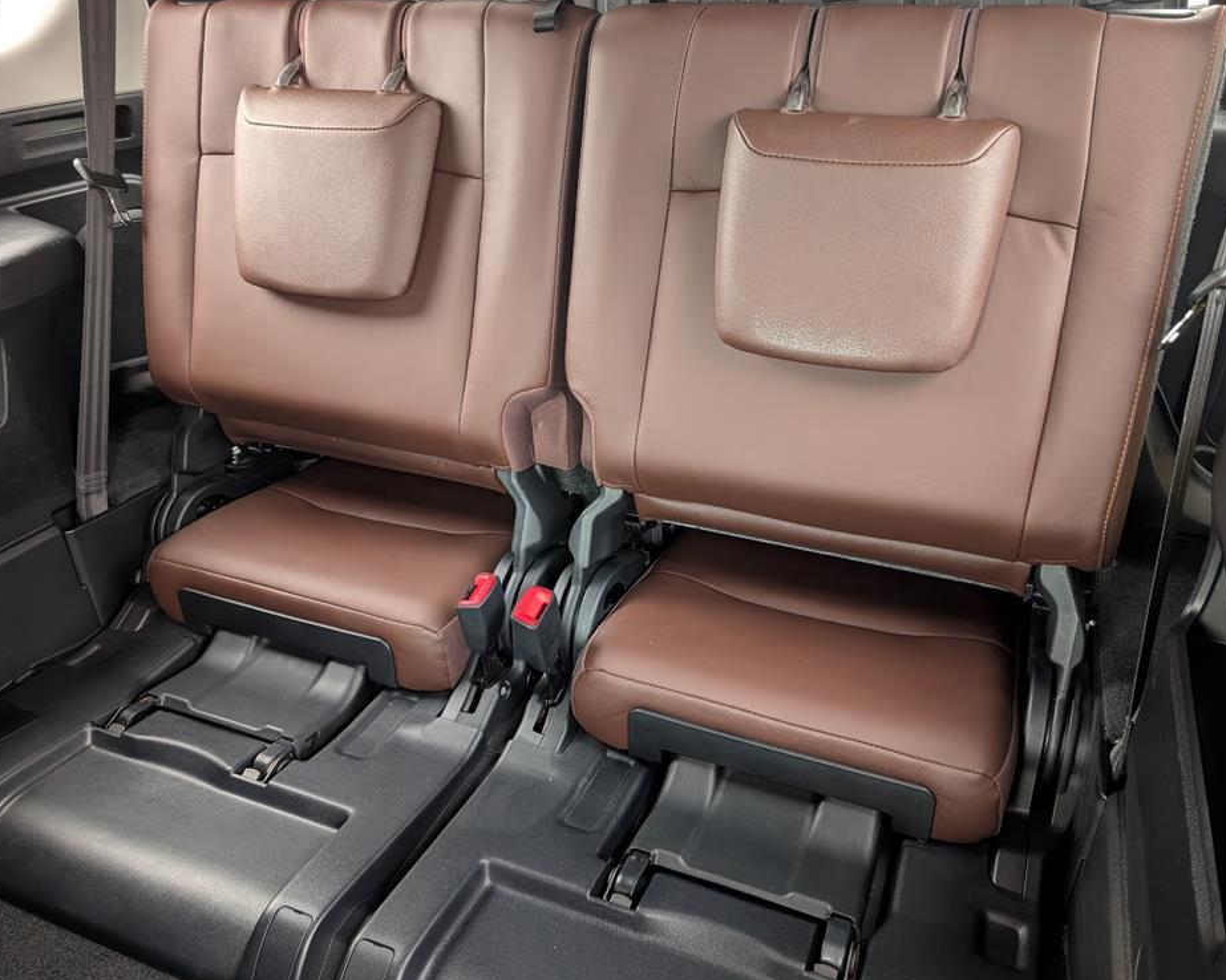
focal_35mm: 26
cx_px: 639
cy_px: 477
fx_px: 943
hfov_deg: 66.0
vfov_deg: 54.9
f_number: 1.68
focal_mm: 6.9
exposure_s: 1/49.3
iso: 1348
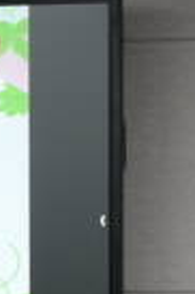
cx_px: -479
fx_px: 3844
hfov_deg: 2.8
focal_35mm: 472
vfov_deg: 4.4
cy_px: 413
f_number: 4
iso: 1600
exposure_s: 1/200
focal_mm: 101
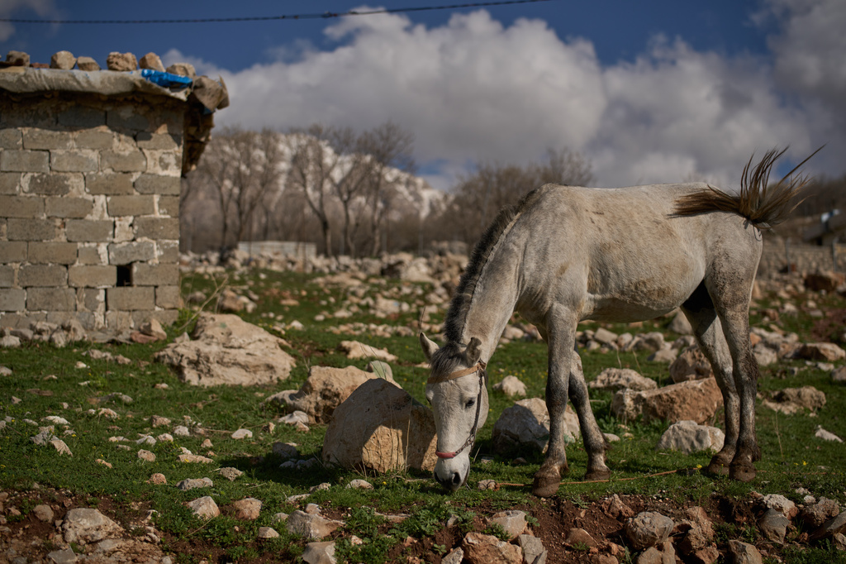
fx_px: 1175
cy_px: 282
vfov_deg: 27.0
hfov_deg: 39.6
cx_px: 423
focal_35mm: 50
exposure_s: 1/12800
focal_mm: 50
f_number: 2
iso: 100
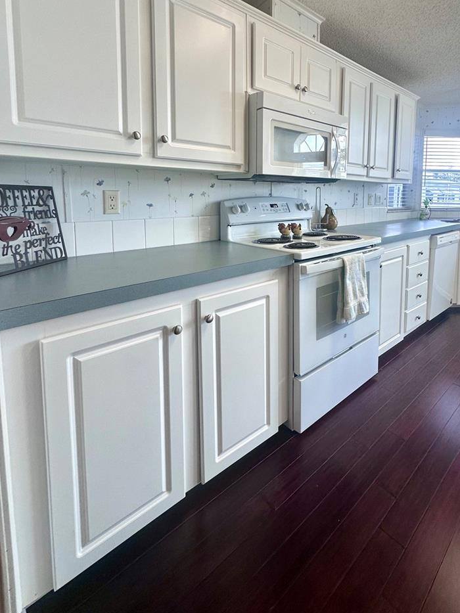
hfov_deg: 70.5
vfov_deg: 85.7
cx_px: 285
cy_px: 222
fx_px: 319
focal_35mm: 18
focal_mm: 2.22
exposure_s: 1/120
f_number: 2.2
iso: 80
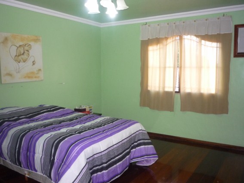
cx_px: 122
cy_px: 92
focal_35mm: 32
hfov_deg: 56.8
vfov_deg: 44.1
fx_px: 226
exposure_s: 1/30
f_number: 3.3
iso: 250
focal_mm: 5.2
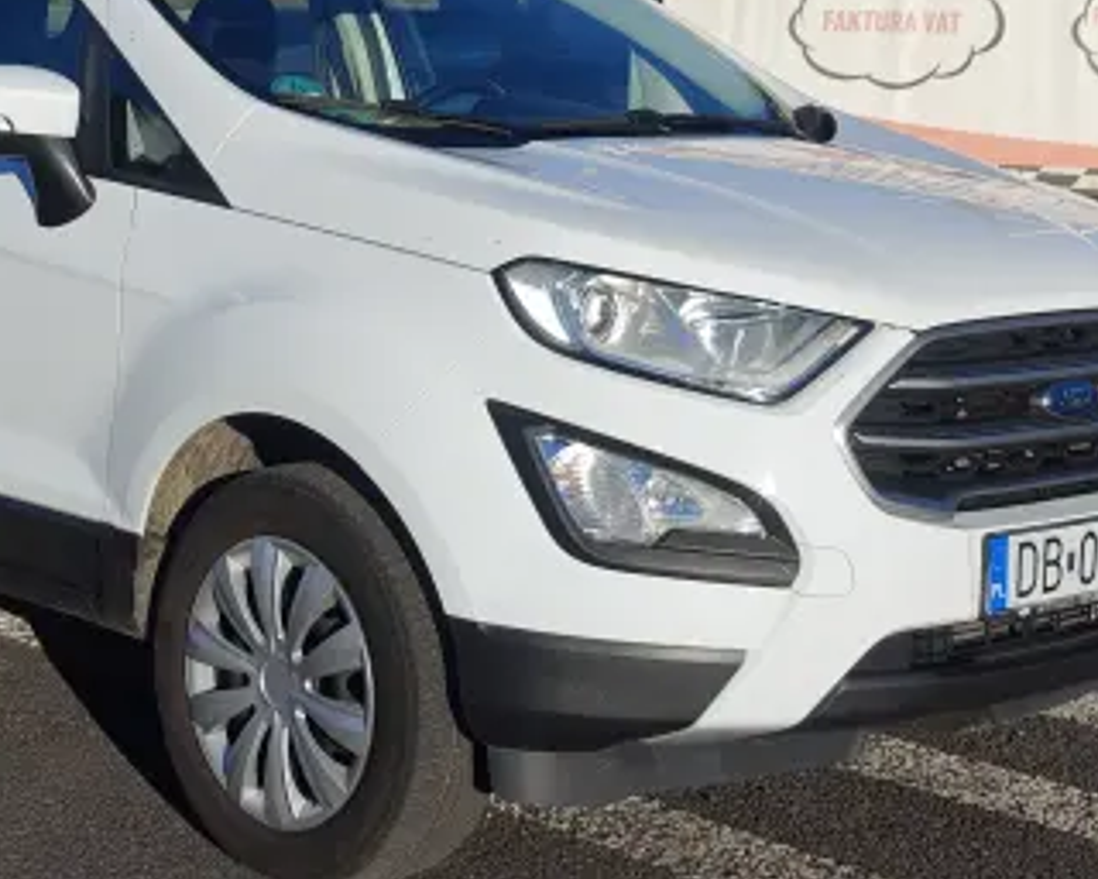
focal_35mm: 80
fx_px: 2600
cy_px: 278
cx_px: 350
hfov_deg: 23.7
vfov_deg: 19.1
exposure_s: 1/2456
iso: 50
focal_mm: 8.72
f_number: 2
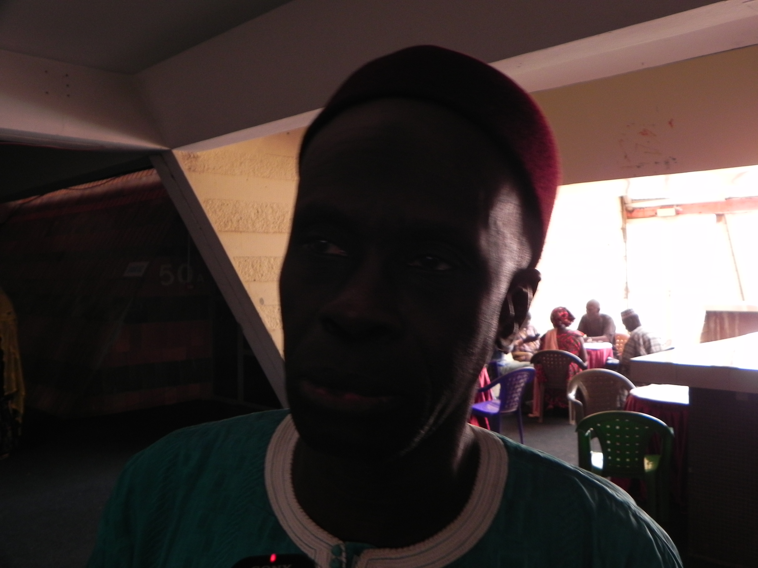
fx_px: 723
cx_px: 379
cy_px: 284
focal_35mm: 33
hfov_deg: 55.4
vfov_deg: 42.9
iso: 235
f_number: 2.8
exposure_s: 1/30
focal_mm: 5.9
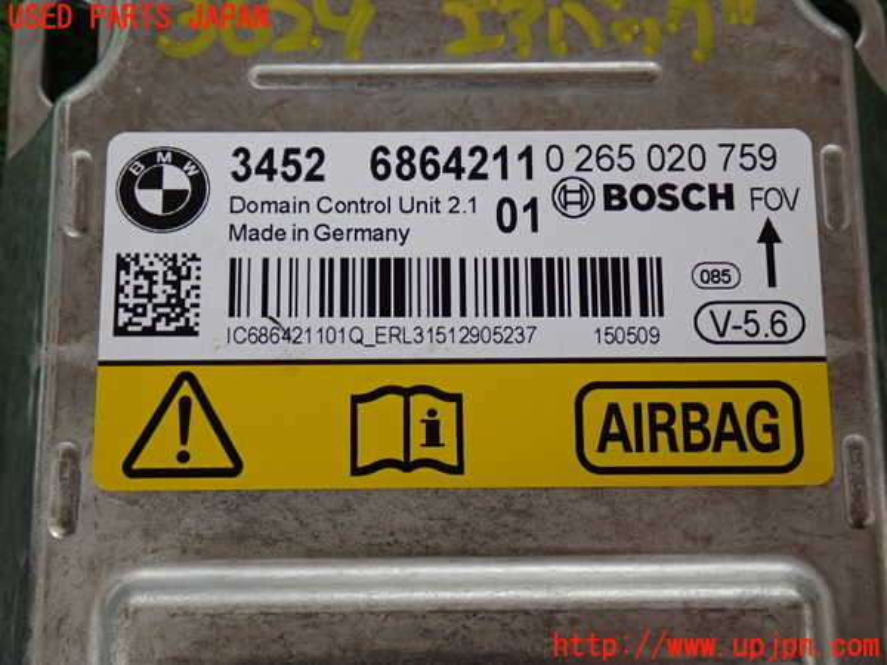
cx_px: 444
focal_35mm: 47
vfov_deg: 30.9
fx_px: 1204
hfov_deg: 40.4
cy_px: 332
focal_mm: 8.4
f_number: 3.1
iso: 320
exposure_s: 1/50
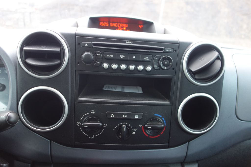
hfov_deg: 65.5
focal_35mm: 28
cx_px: 126
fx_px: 195
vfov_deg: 46.4
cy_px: 84
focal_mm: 10.4
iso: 250
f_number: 1.8
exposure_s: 1/30
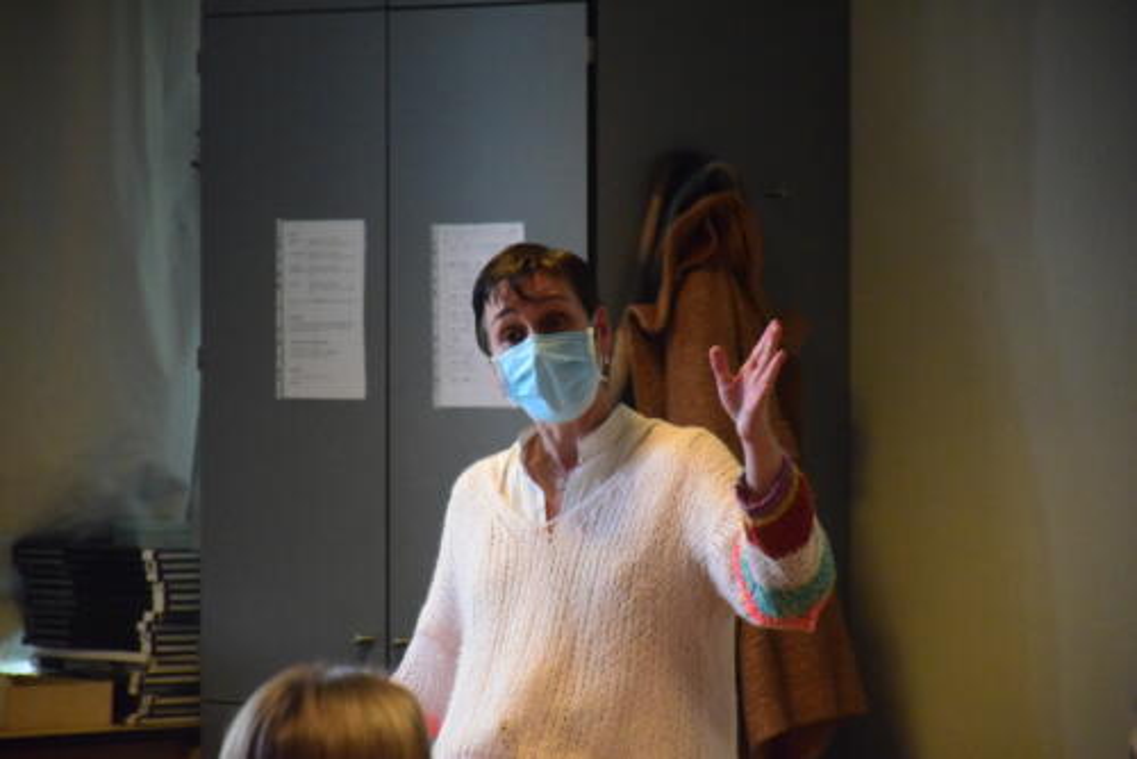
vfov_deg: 6.6
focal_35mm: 210
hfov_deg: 9.8
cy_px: 380
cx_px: 568
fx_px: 6636
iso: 7200
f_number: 5.6
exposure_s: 1/250
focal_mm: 140
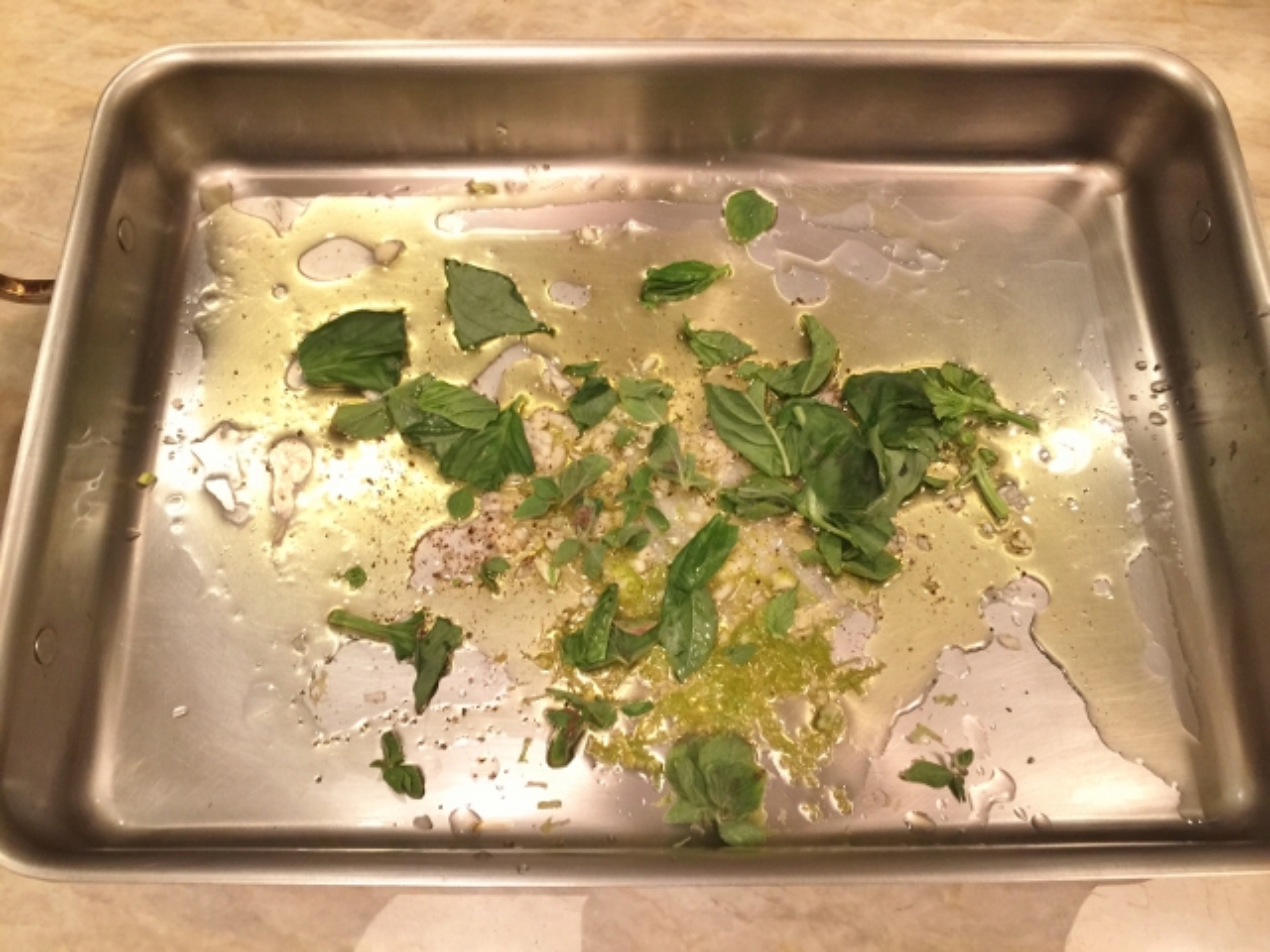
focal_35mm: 29
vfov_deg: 48.2
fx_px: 1064
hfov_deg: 61.7
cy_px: 476
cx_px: 635
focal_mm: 4.15
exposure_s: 1/15
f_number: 2.2
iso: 80
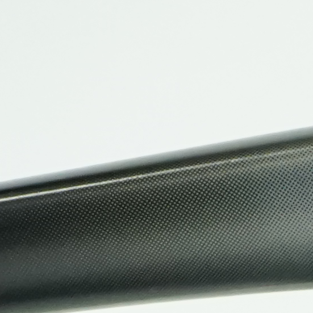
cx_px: 1059
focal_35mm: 333
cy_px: 1079
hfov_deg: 4.9
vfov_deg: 4.9
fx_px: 3407
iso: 2500
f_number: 5.6
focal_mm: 36
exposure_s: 1/200
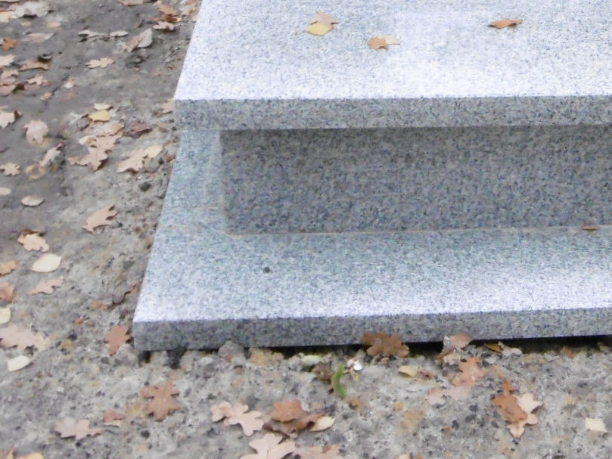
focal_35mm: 81
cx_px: 568
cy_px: -115
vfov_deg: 17.3
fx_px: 1432
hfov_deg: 23.4
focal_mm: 5.8
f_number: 3.5
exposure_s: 1/60
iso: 250
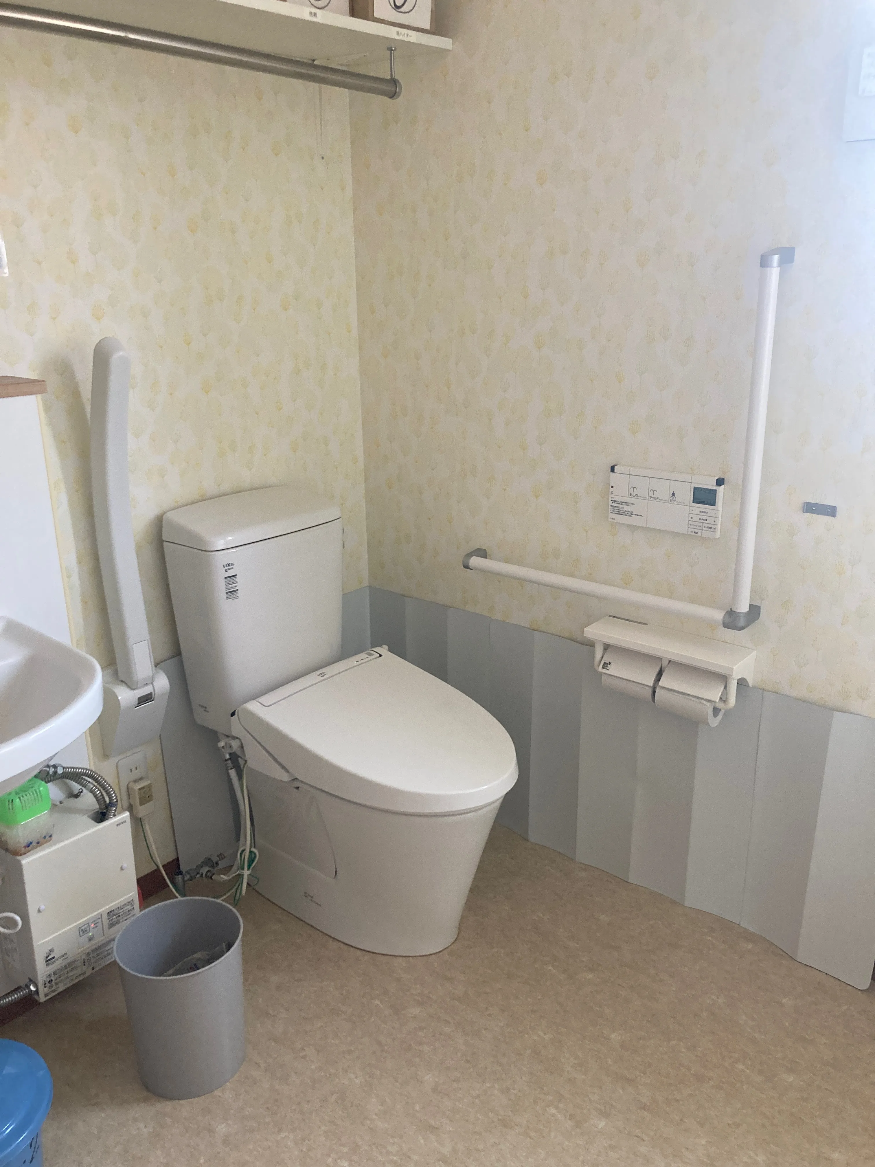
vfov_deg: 63.4
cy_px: 584
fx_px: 944
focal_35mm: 28
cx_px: 438
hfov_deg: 49.7
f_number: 1.8
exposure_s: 1/60
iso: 125
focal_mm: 3.99
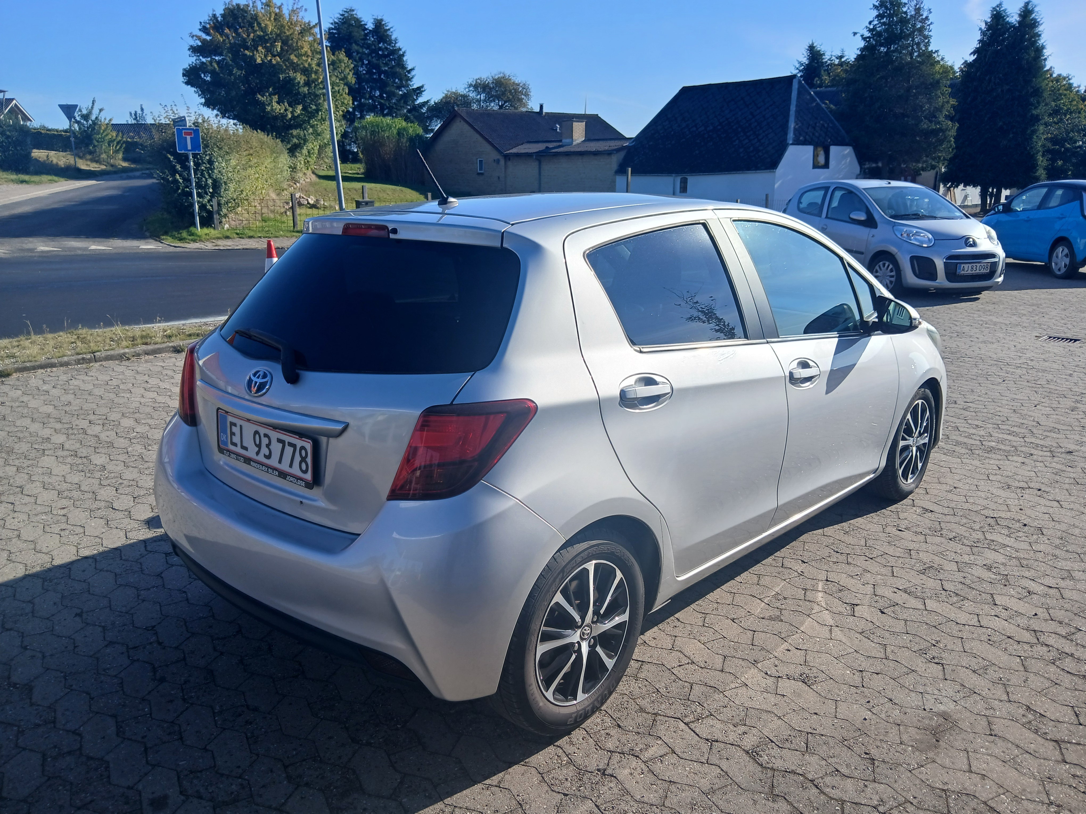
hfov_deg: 67.3
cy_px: 407
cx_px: 543
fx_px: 816
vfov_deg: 53.1
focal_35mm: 26
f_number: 1.8
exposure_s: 1/597
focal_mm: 3.98
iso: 20
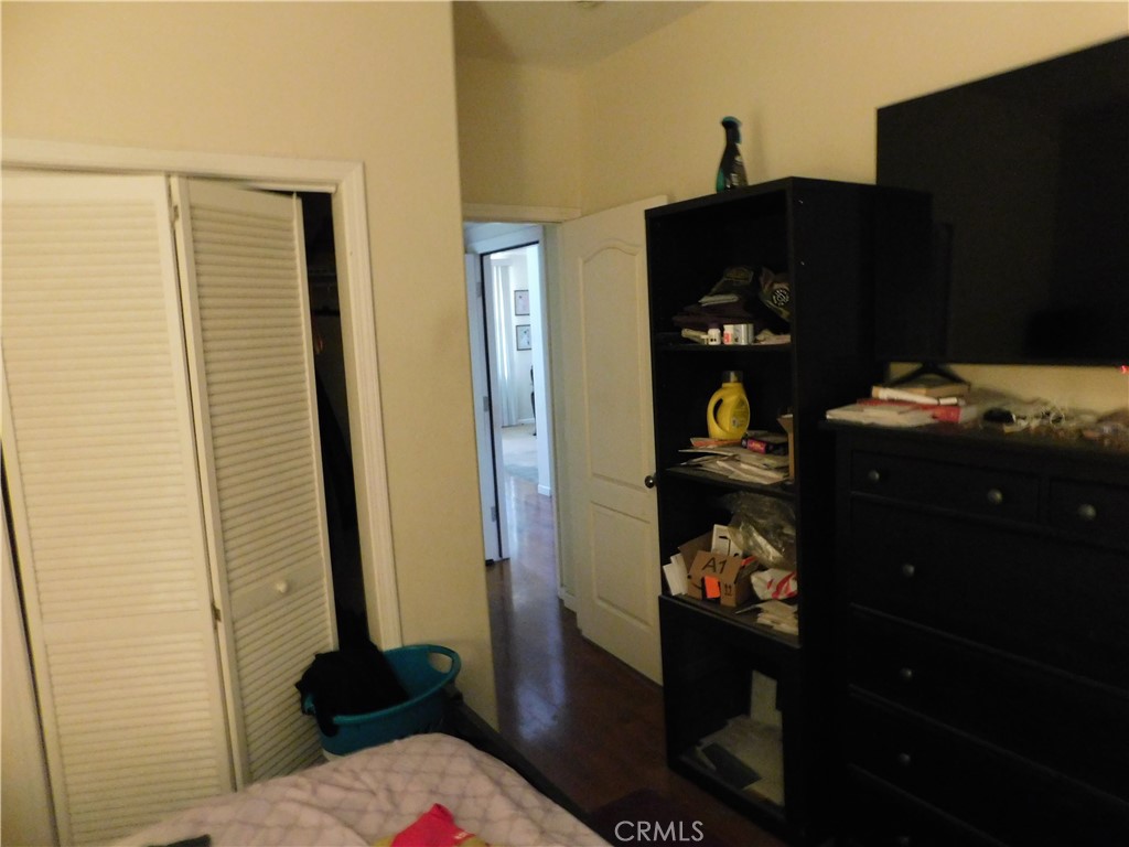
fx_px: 750
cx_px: 564
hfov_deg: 73.9
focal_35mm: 23
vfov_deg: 58.9
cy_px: 424
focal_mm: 4
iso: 800
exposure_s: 1/5
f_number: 3
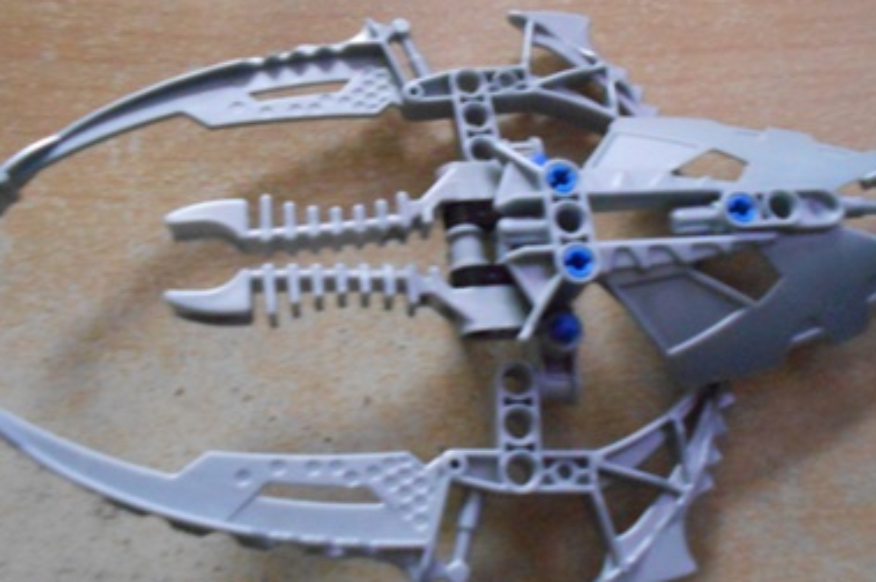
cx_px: 446
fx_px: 778
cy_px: 300
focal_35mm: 32
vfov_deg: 41.0
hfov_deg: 58.8
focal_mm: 4.6
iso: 800
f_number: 3.2
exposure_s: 1/8
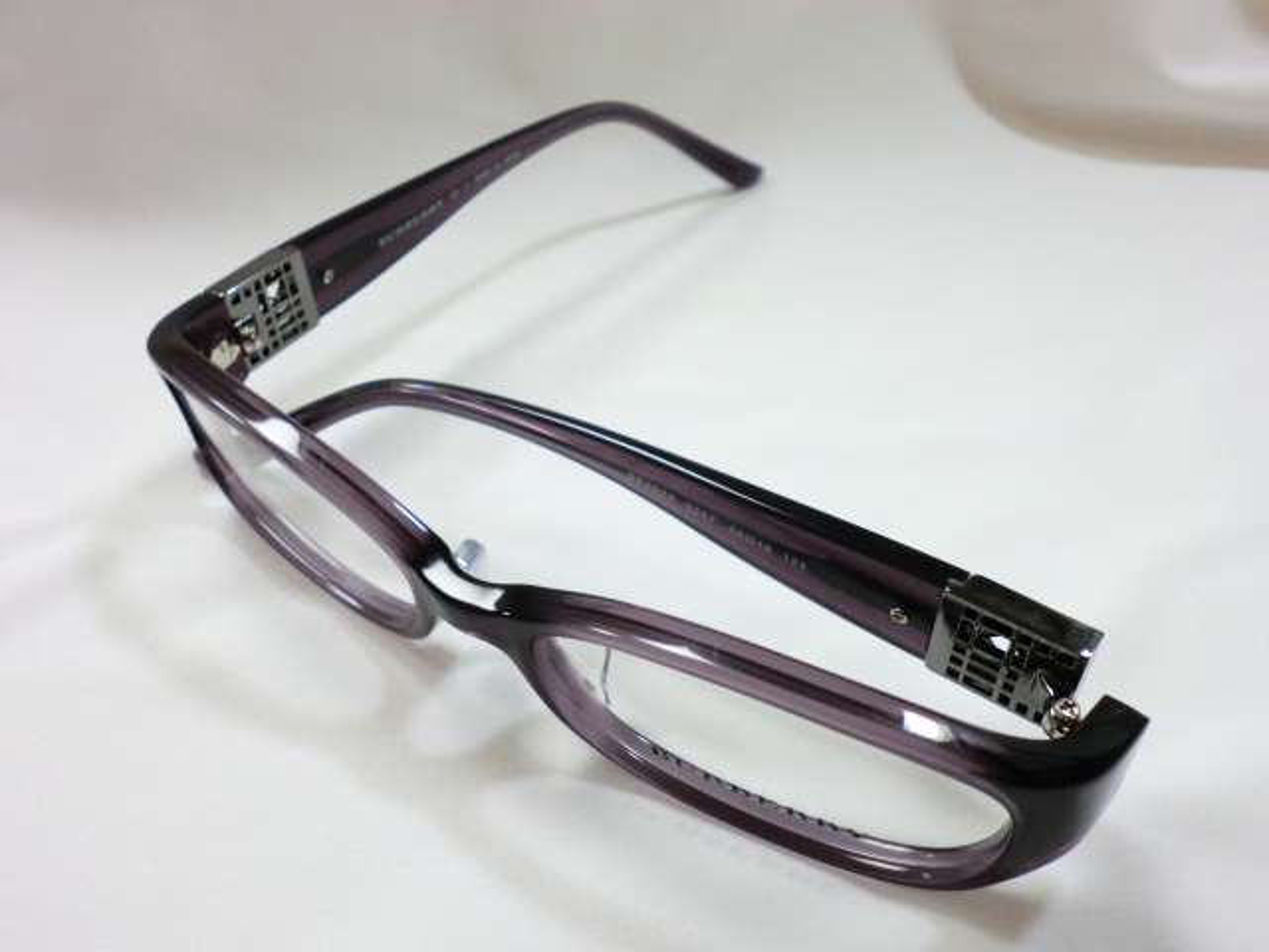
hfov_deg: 56.8
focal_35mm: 32
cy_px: 476
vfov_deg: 44.2
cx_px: 634
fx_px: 1173
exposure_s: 1/60
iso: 125
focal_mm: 5.8
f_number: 3.5
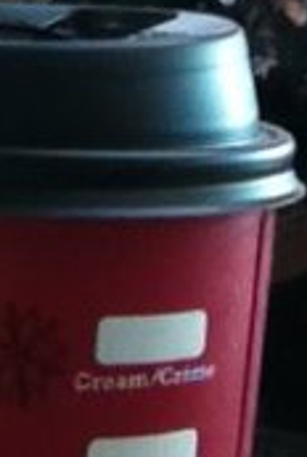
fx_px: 1567
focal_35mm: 123
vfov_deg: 16.0
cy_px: -90
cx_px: -140
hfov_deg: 10.8
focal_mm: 3.85
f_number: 2.4
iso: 125
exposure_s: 1/120
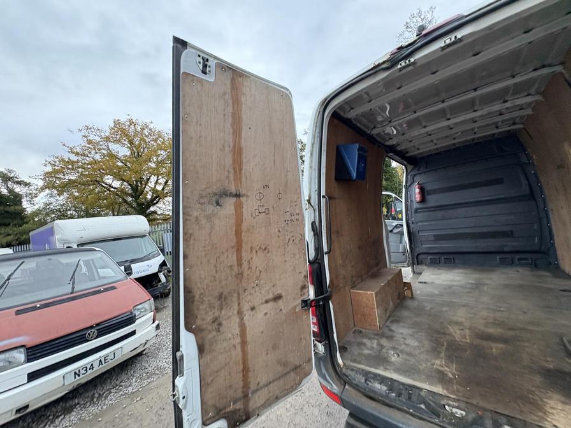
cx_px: 286
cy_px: 214
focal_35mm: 14
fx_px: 231
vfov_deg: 85.7
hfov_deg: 102.1
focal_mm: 2.22
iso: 160
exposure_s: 1/99
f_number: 2.2
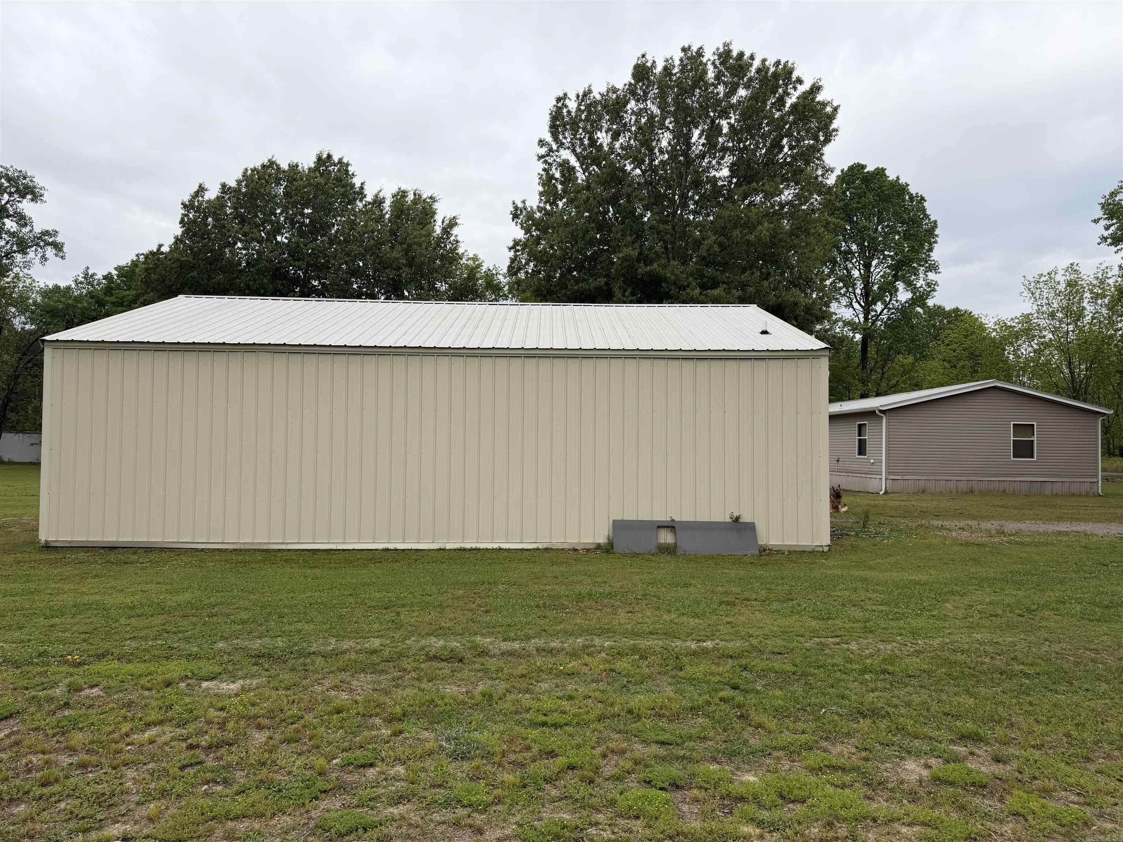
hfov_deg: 71.6
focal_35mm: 24
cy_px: 421
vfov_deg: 56.8
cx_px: 562
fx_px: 779
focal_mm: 6.76
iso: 80
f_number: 1.78
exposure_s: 1/3759
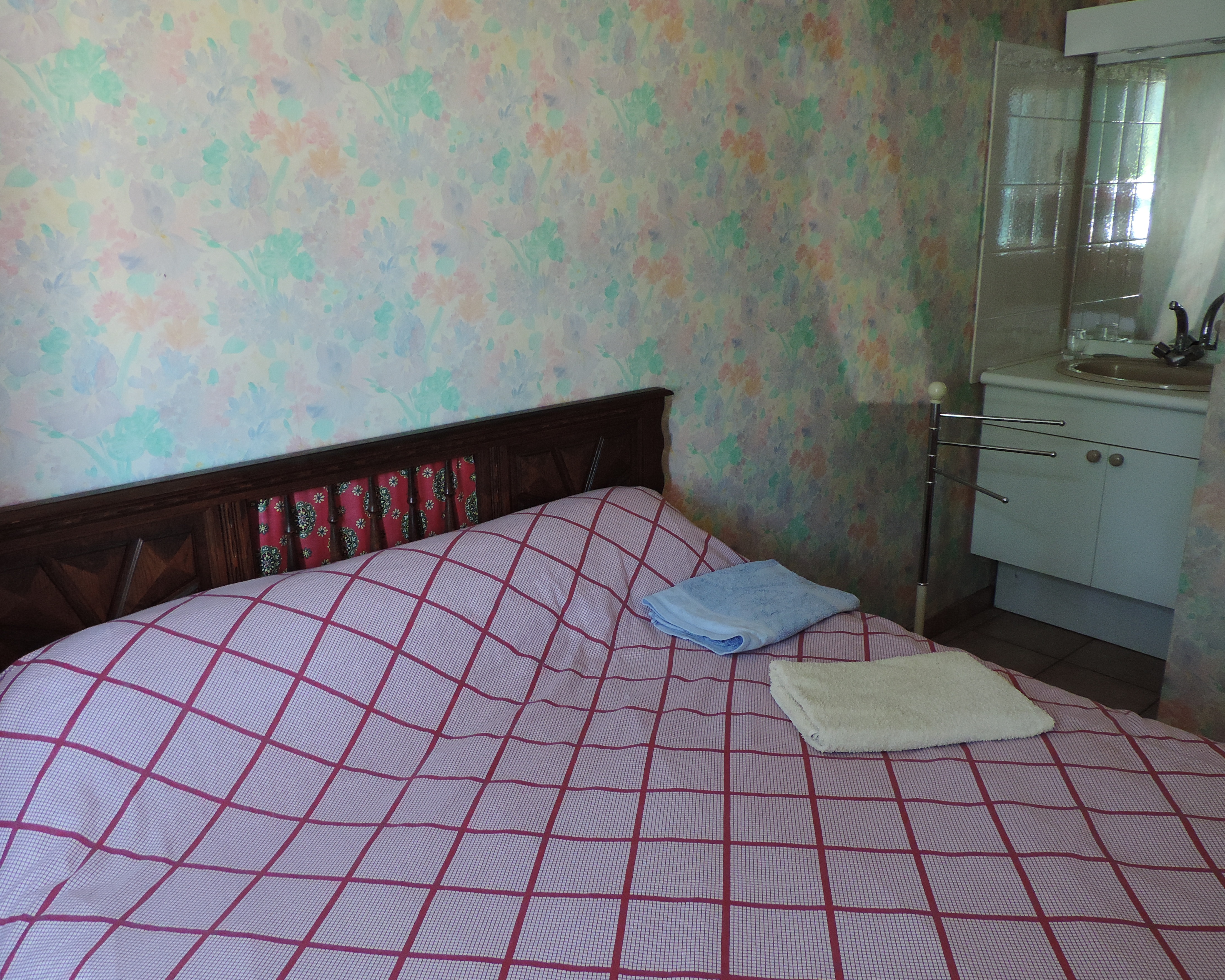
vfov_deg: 54.9
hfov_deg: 66.0
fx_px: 943
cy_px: 492
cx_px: 580
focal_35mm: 26
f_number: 3
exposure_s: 1/13
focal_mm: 4.3
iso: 400
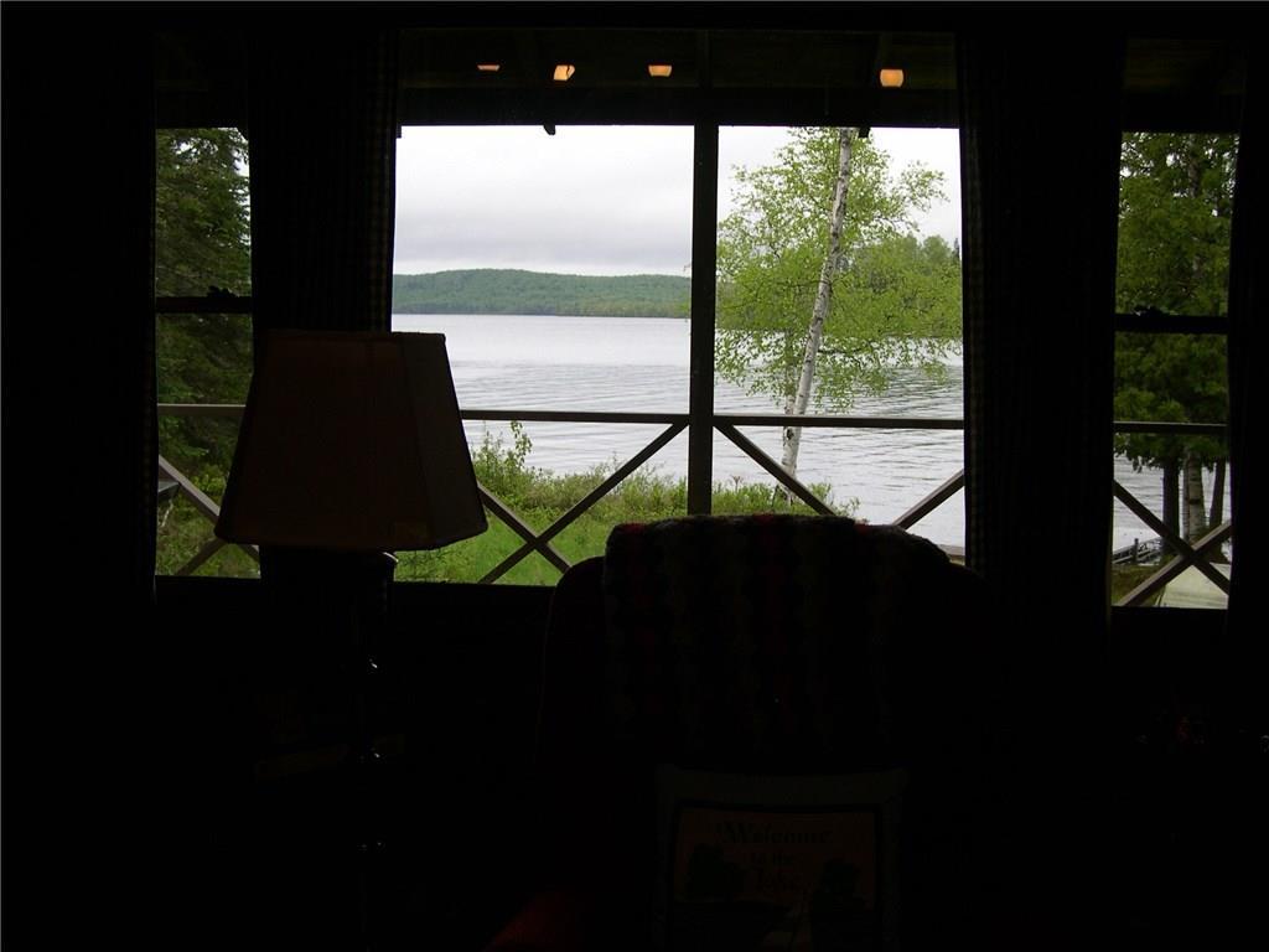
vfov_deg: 37.7
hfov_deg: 49.0
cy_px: 476
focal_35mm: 38
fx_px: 1393
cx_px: 634
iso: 100
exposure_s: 1/286
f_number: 2.8
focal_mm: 8
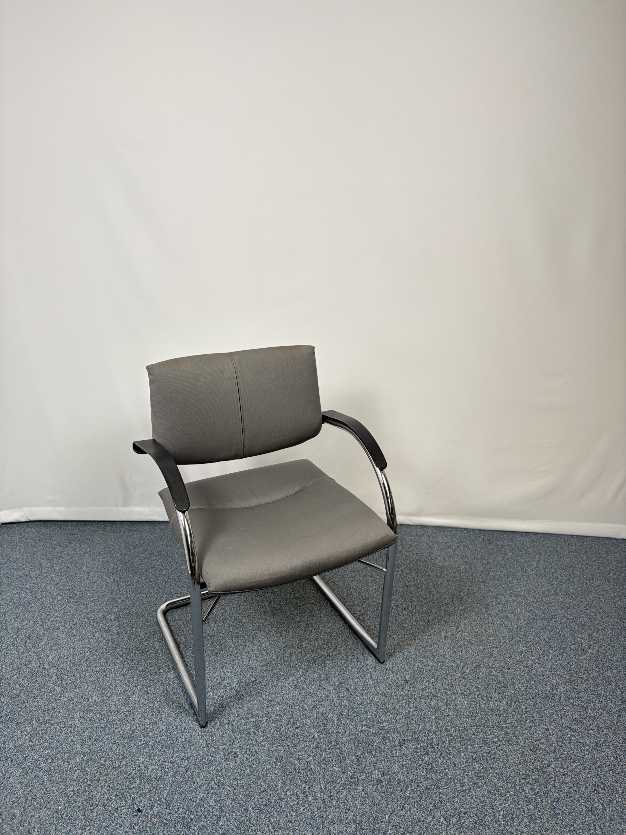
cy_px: 418
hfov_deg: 53.1
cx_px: 313
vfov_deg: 67.3
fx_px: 627
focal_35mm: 26
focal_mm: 5.96
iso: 125
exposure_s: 1/50
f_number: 1.6
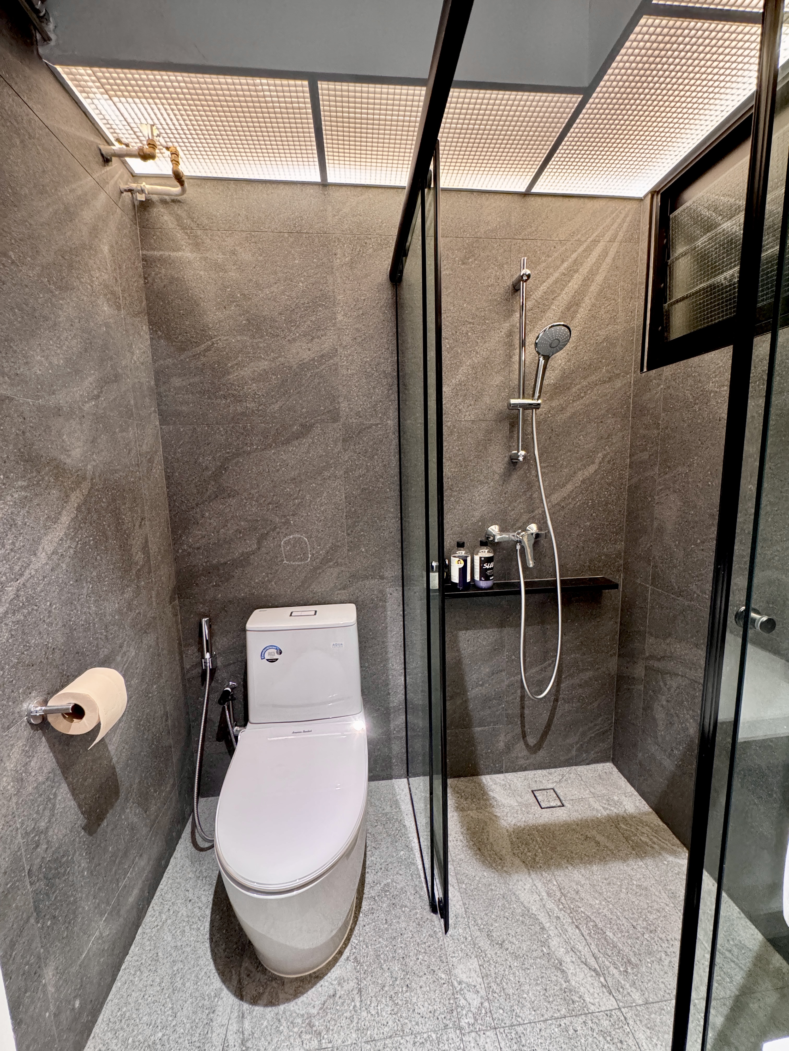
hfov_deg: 85.7
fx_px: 425
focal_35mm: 14
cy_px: 526
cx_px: 394
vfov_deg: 102.1
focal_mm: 2.22
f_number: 2.2
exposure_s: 1/50
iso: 640
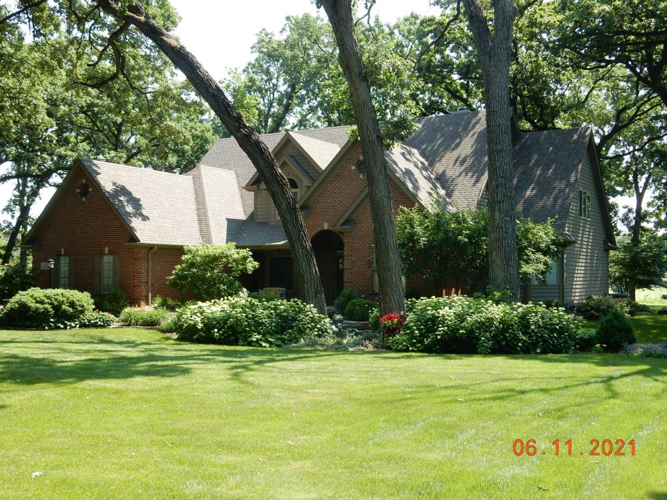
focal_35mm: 43
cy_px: 250
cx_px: 334
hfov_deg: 43.9
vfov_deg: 33.6
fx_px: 829
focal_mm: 7.6
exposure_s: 1/200
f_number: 4.2
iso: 125
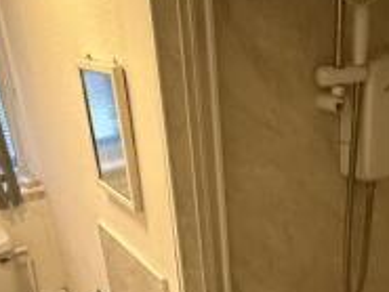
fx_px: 495
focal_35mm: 44
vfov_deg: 32.1
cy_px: 228
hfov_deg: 42.8
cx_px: 220
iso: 1000
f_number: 2.2
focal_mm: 2.22
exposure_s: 1/33
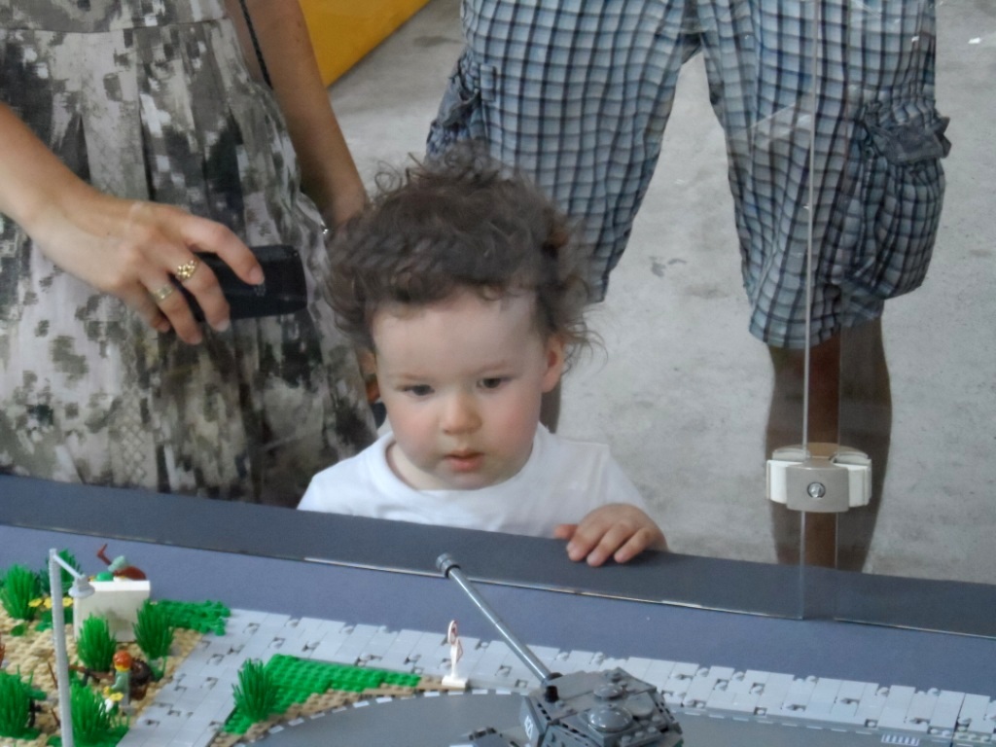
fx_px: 3453
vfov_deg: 12.3
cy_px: 374
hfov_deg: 16.4
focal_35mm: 120
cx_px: 498
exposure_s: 1/30
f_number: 4.6
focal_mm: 19.5
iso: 800
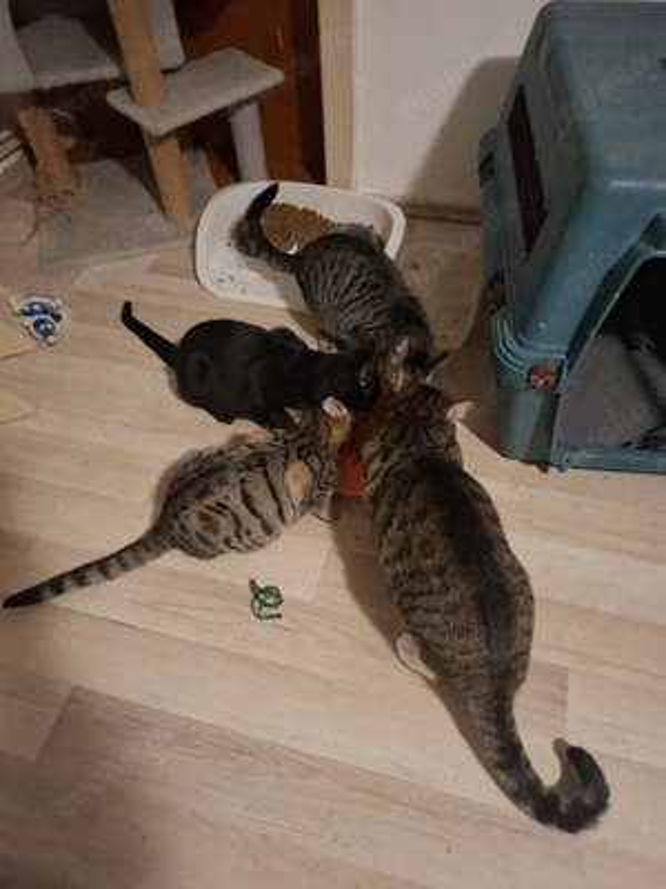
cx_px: 333
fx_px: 590
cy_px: 444
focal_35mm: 23
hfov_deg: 58.9
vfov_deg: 73.9
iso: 1250
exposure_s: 1/20
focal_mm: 5.54
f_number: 1.8
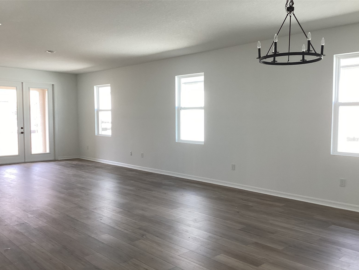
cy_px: 139
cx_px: 183
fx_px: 332
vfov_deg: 44.2
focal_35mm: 32
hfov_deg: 56.8
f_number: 2.4
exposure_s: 1/120
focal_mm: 3.3
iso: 80
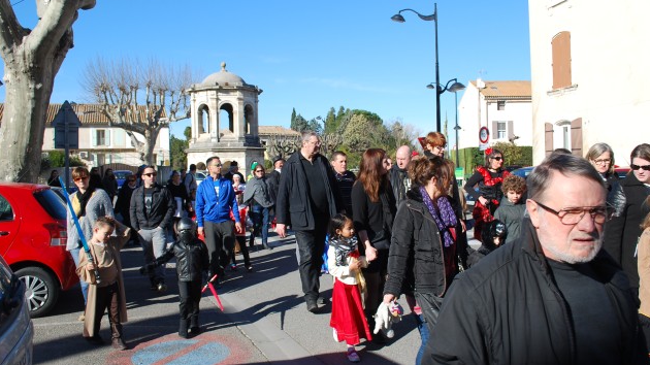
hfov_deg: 61.0
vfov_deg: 36.6
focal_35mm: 32
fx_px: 551
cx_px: 324
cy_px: 172
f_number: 7.1
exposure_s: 1/200
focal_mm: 20
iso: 100
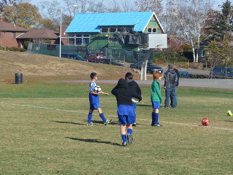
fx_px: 1023
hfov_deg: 13.0
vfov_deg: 9.8
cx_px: 116
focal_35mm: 152
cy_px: 88
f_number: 3.2
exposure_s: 1/640
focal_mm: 27.4
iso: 100
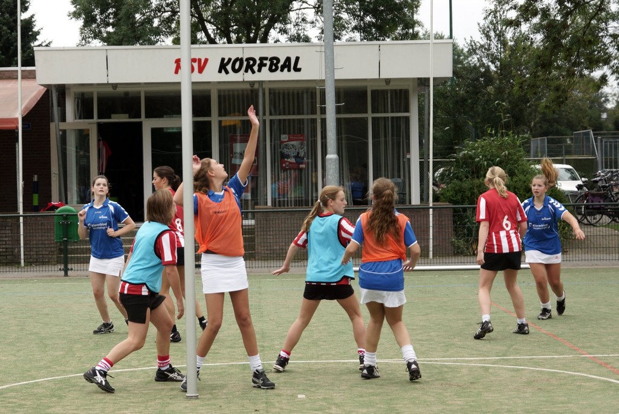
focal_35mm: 75
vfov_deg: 18.2
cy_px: 207
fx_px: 1290
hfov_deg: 27.0
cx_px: 310
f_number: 2.8
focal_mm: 50
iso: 100
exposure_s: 1/1000
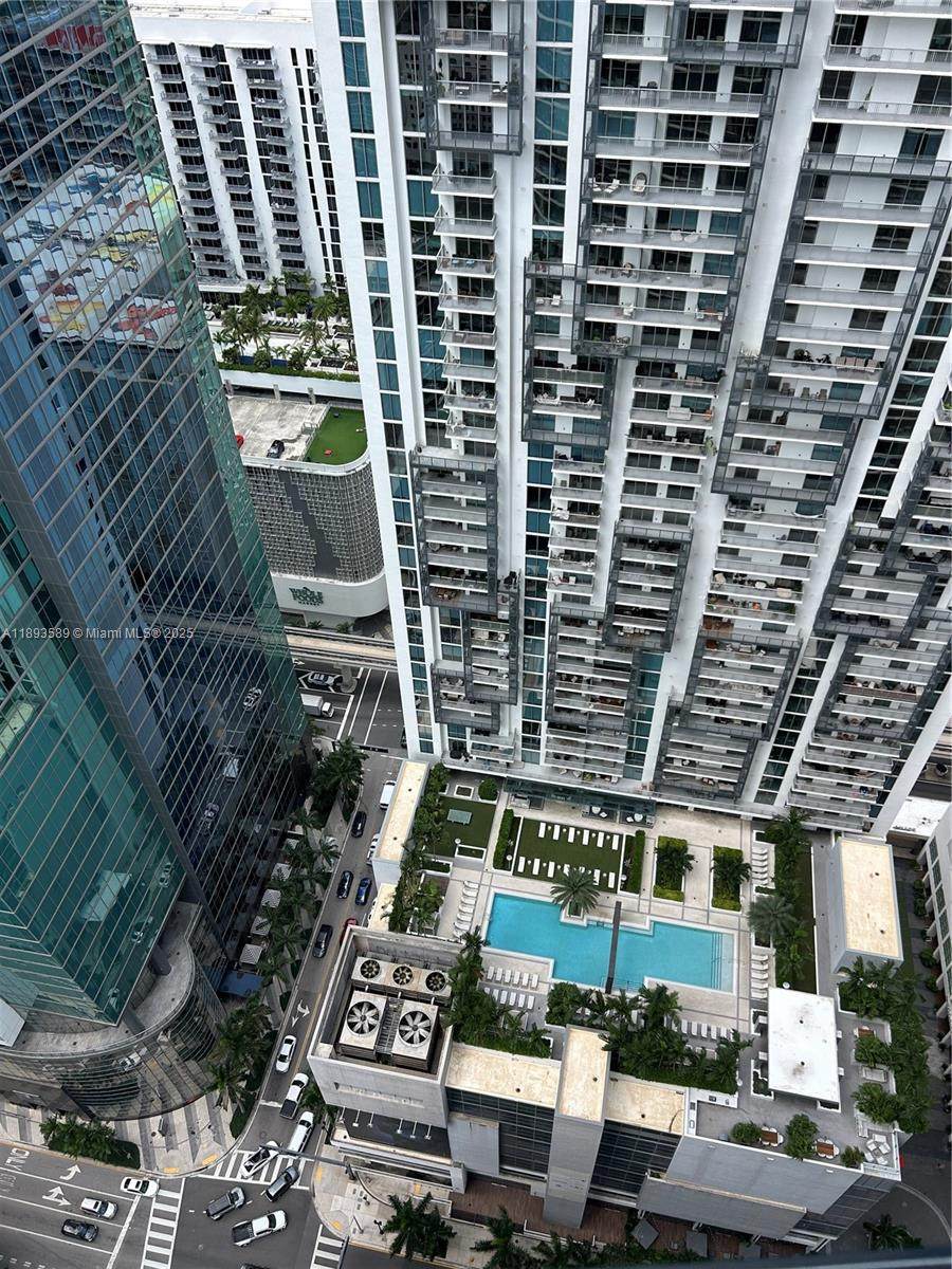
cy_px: 634
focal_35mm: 26
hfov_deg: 53.1
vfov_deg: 67.3
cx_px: 476
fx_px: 953
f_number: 1.5
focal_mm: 5.7
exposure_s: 1/887
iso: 50
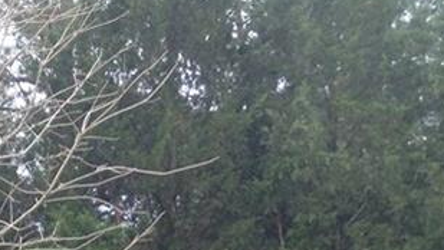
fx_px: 1401
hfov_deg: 17.1
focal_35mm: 119
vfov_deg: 9.6
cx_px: -101
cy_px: 487
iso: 25
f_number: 2.4
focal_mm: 3.3
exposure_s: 1/135
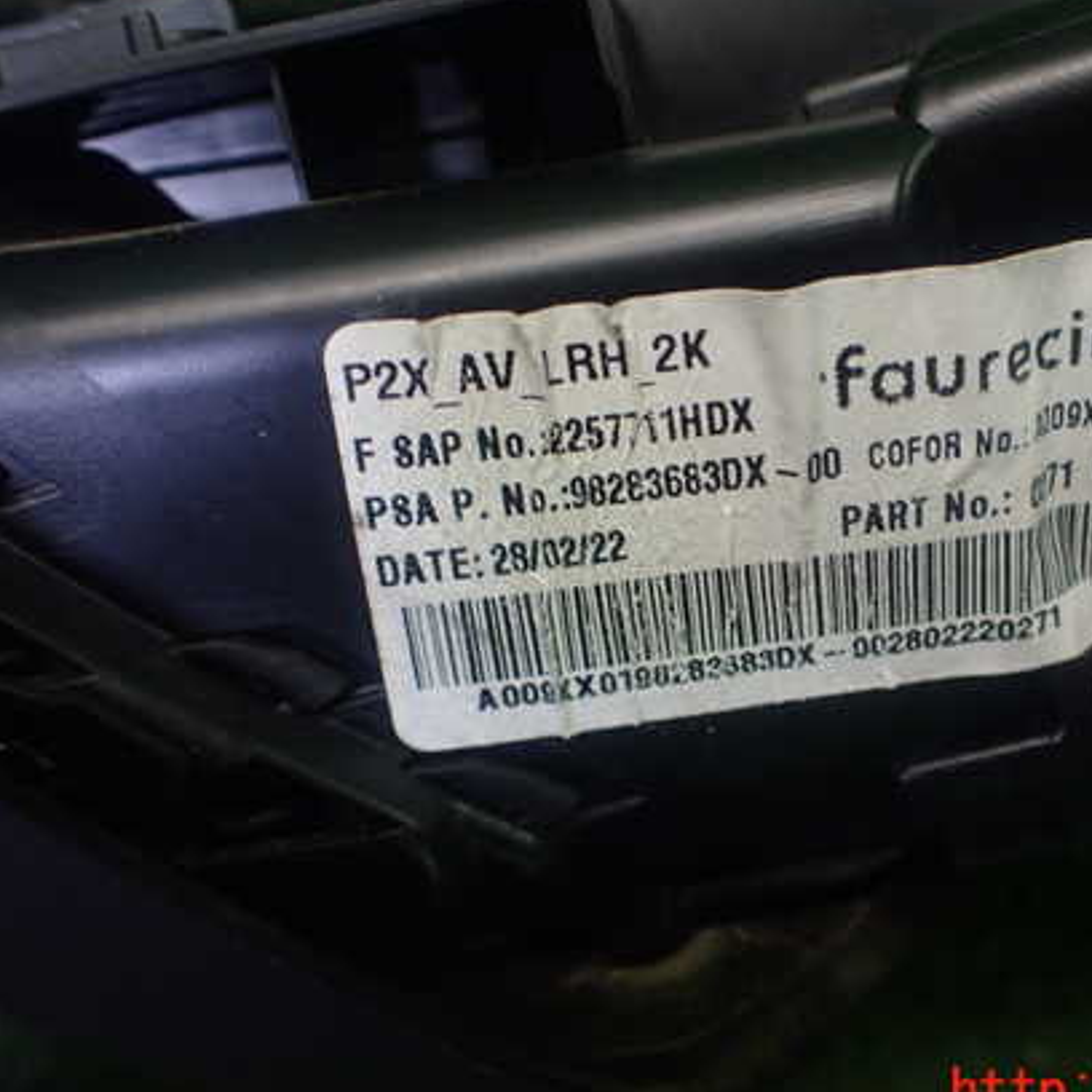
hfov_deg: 42.1
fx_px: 1392
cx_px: 752
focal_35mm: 39
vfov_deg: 42.8
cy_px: 525
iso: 400
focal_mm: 5.4
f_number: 2.3
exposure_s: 1/125
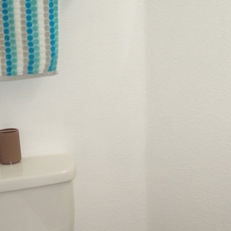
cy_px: 143
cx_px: 140
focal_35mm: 82
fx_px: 619
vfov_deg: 21.1
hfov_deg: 21.1
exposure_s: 1/60
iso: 100
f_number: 2.8
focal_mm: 8
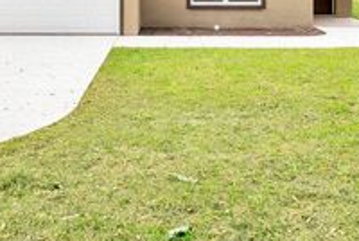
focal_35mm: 40
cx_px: 174
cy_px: -7
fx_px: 399
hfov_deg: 48.4
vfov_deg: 30.8
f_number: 5
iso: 100
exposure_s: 1/100
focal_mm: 16
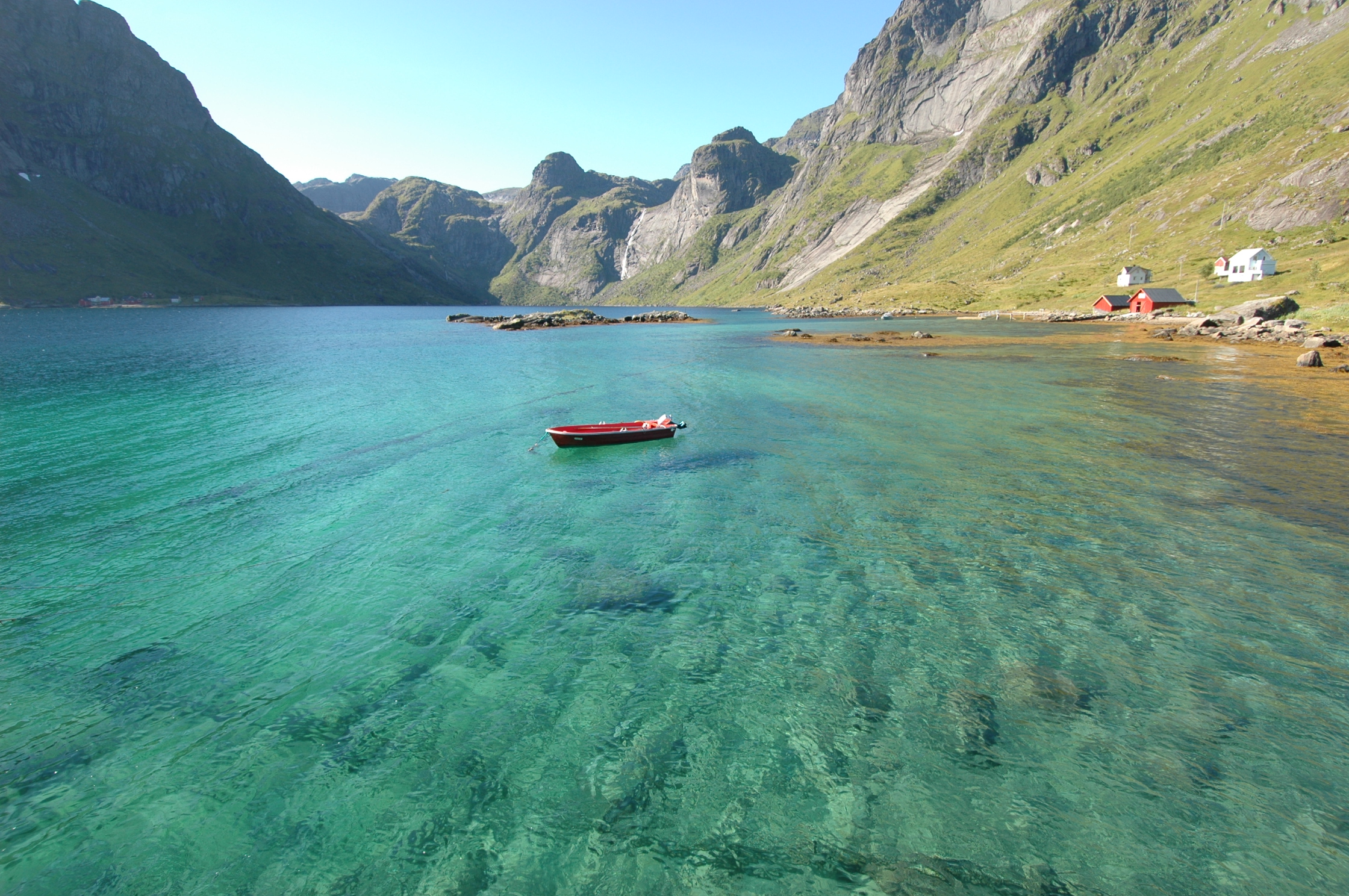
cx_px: 674
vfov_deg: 67.3
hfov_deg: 90.1
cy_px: 448
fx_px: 674
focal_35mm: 18
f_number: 8
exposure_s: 1/160
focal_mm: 12
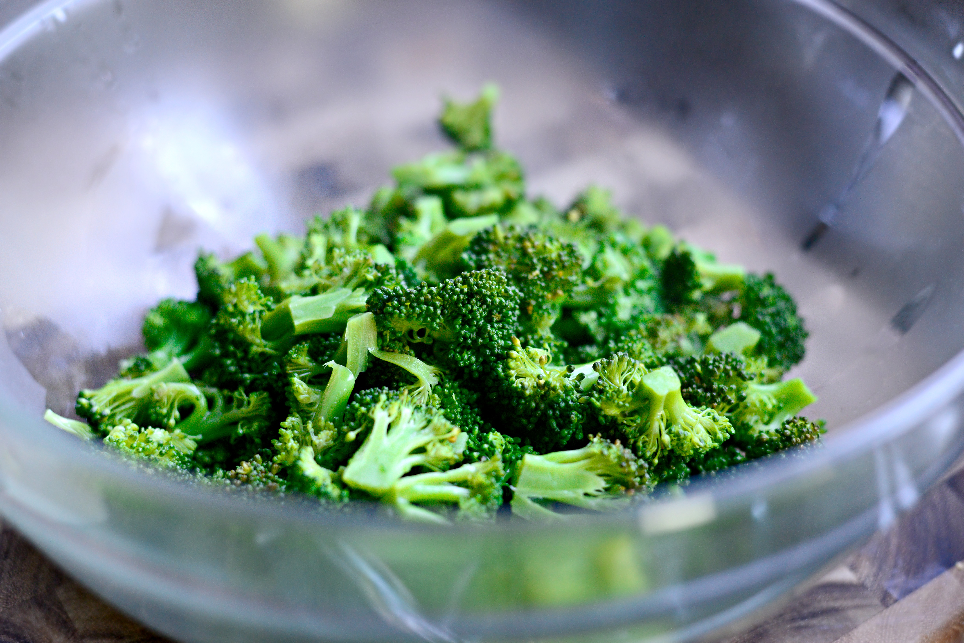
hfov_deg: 39.6
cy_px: 322
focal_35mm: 50
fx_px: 1339
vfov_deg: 27.0
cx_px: 482
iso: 1100
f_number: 2.8
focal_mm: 50
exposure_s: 1/125
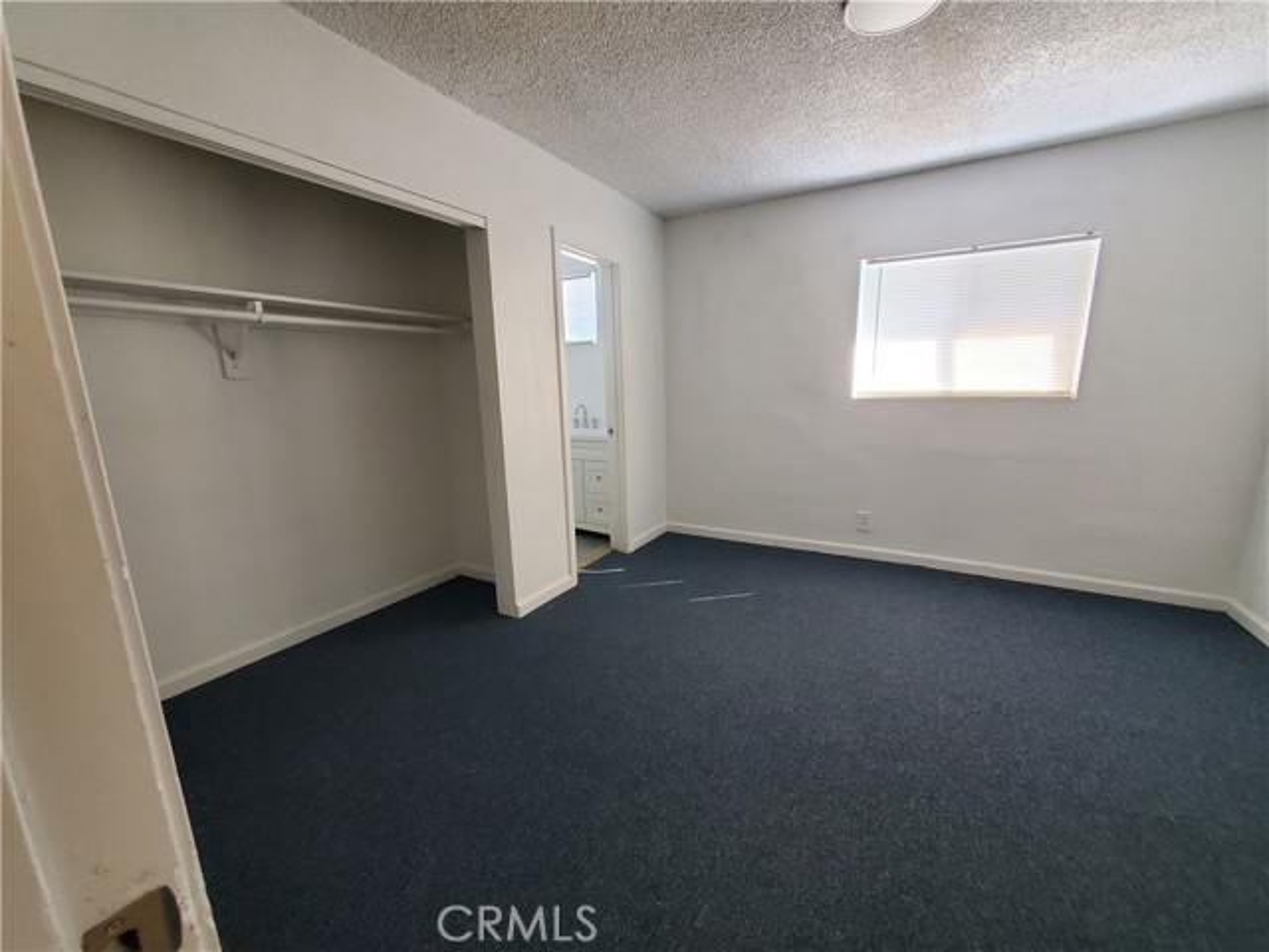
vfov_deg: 89.9
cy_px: 476
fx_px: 477
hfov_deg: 106.2
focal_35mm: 13
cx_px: 634
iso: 500
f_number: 2.2
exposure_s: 1/60
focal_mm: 1.8
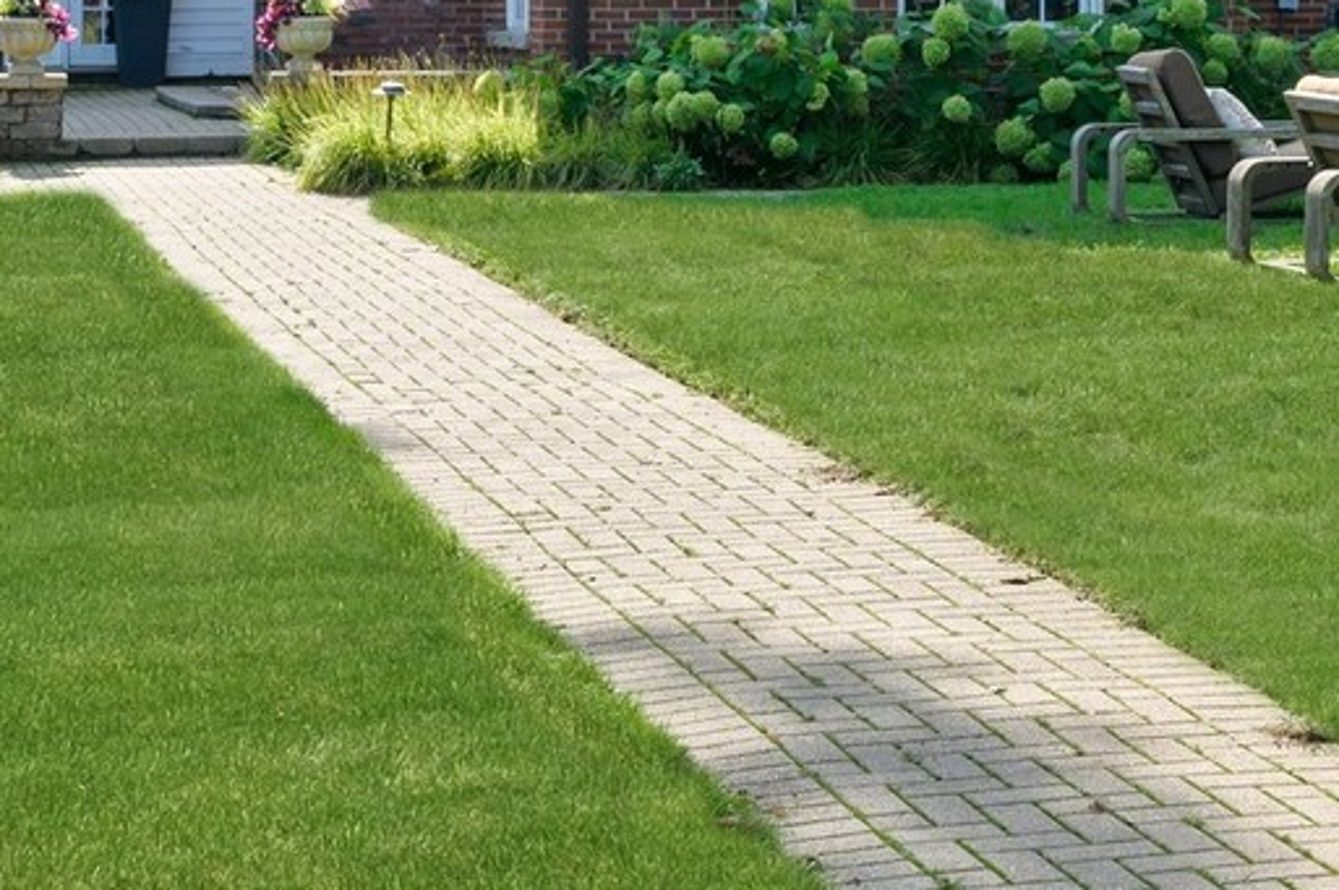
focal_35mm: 95
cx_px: 1068
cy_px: -144
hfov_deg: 21.2
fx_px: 3530
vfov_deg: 14.0
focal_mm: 30
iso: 200
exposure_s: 1/500
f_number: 8
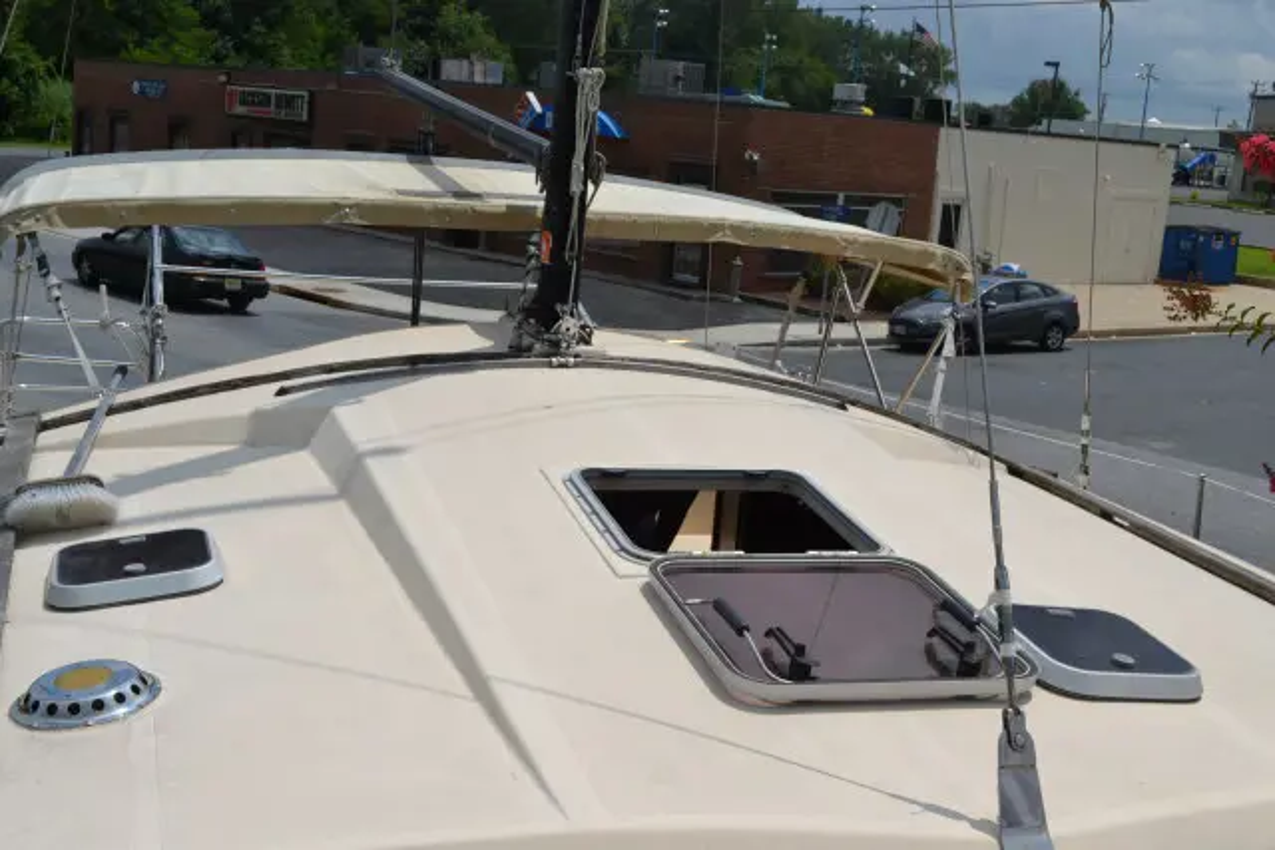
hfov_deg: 41.1
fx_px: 1700
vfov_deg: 28.1
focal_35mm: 48
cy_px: 425
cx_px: 638
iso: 100
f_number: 10
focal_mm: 32
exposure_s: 1/400
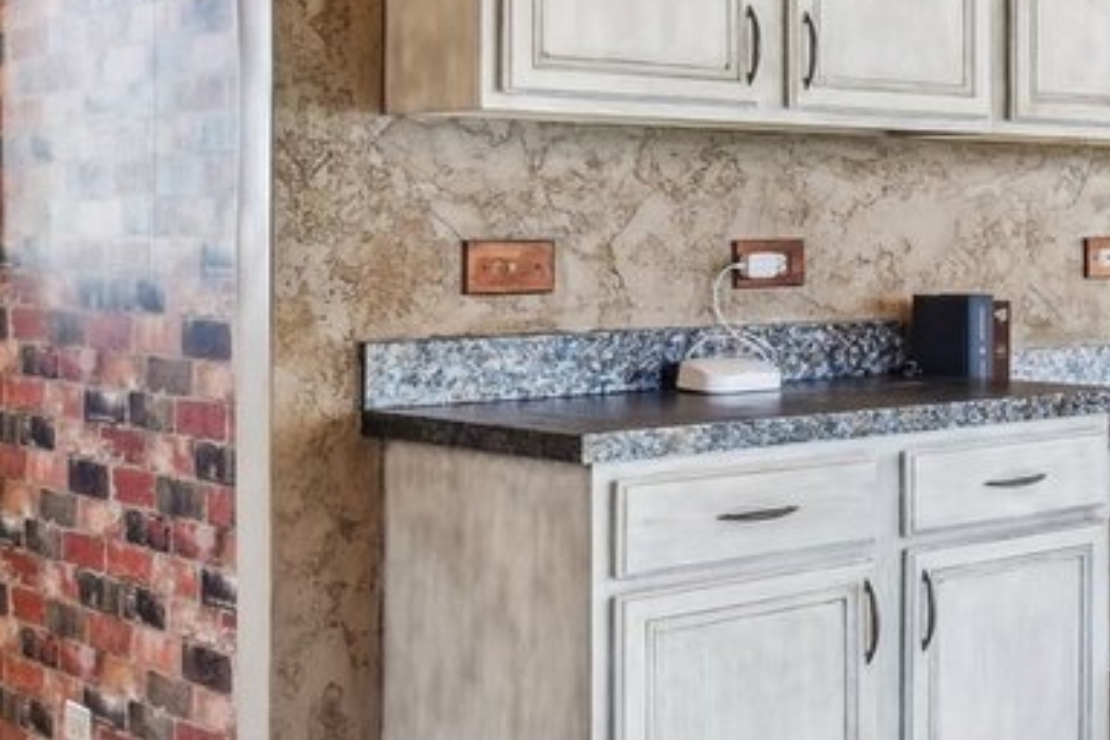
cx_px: 1483
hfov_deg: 27.6
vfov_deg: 22.9
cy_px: 223
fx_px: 1819
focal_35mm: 59
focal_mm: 14
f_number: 8
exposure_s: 1/20
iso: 800
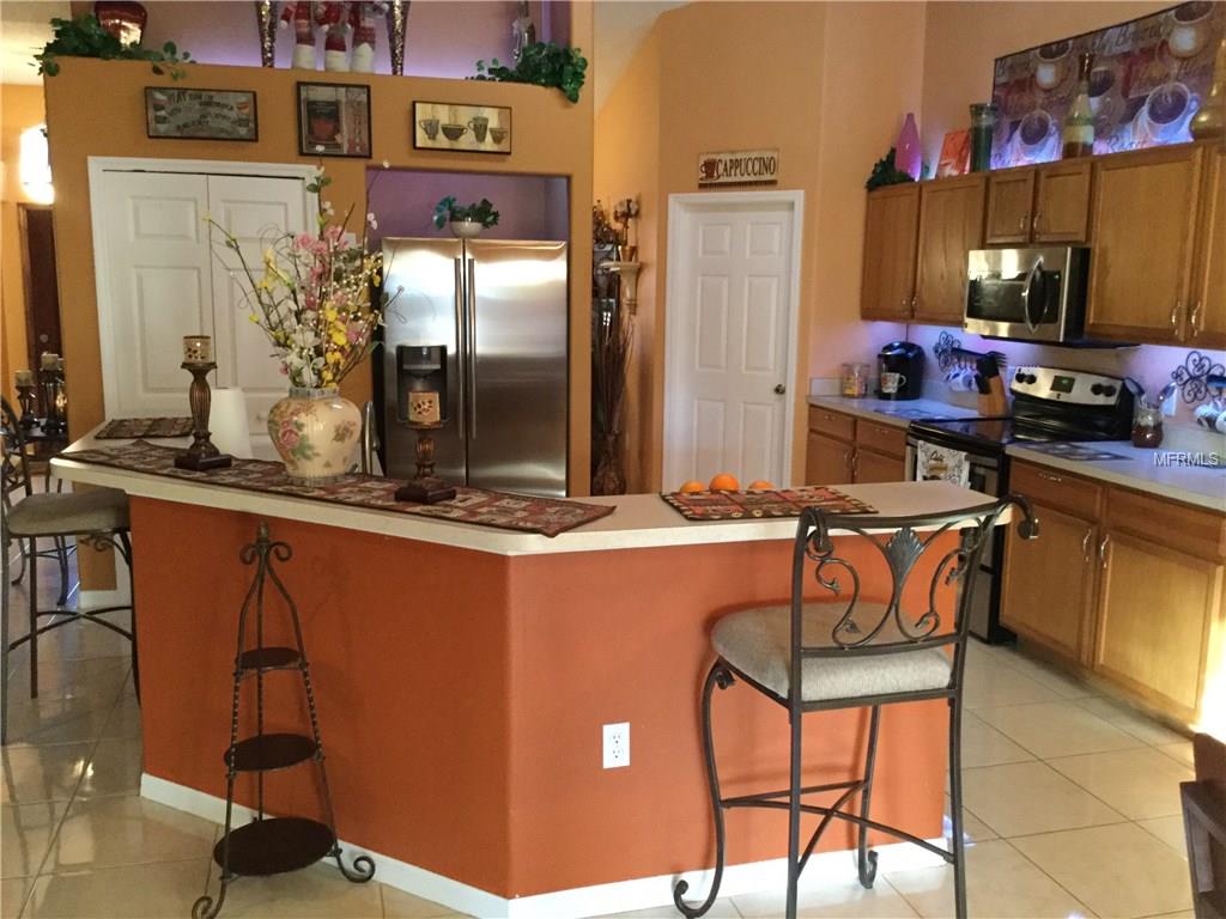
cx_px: 613
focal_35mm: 31
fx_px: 1098
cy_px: 460
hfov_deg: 58.4
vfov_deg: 45.4
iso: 250
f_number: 2.4
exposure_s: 1/15
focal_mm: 3.3
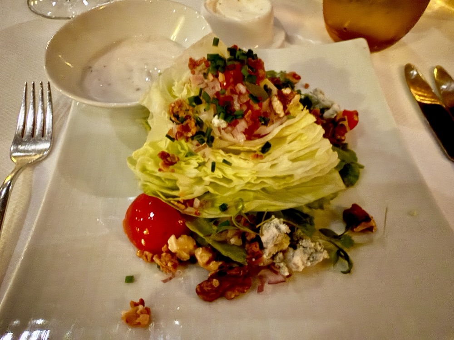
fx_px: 315
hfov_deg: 71.6
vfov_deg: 56.8
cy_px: 170
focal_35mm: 24
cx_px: 227
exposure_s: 1/7
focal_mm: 2.22
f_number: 2.2
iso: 640
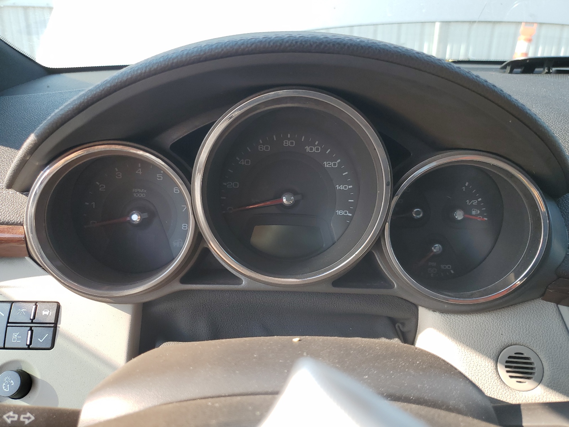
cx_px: 284
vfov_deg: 53.1
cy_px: 214
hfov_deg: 67.3
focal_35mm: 26
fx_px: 427
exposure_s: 1/417
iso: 50
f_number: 1.5
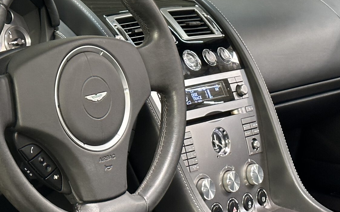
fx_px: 1075
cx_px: 39
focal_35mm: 116
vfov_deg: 11.3
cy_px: 78
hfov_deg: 17.7
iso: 250
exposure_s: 1/33
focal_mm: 6.86
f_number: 1.78
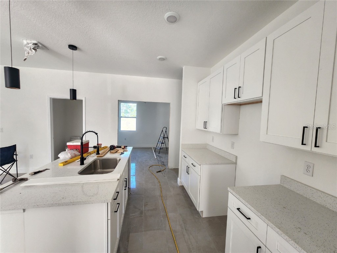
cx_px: 168
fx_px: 127
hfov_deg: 106.2
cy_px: 126
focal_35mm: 13
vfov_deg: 89.9
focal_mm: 2.2
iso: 125
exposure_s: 1/60
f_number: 2.2
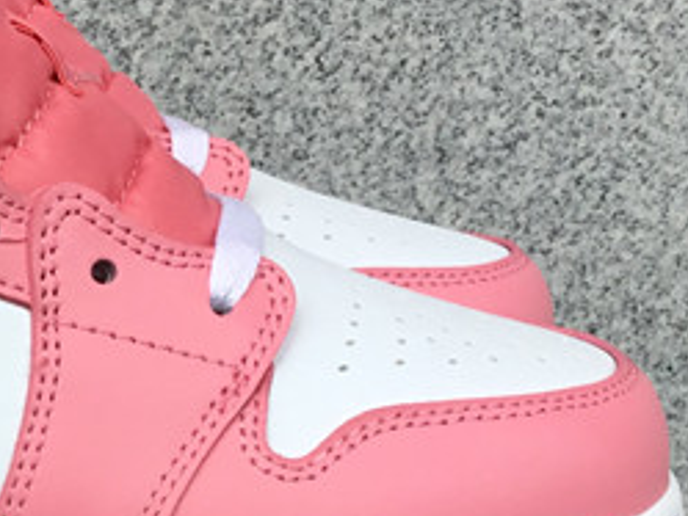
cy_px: 517
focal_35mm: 112
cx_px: -50
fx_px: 2227
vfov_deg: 13.1
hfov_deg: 17.0
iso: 25
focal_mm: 3.3
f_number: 2.4
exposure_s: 1/369
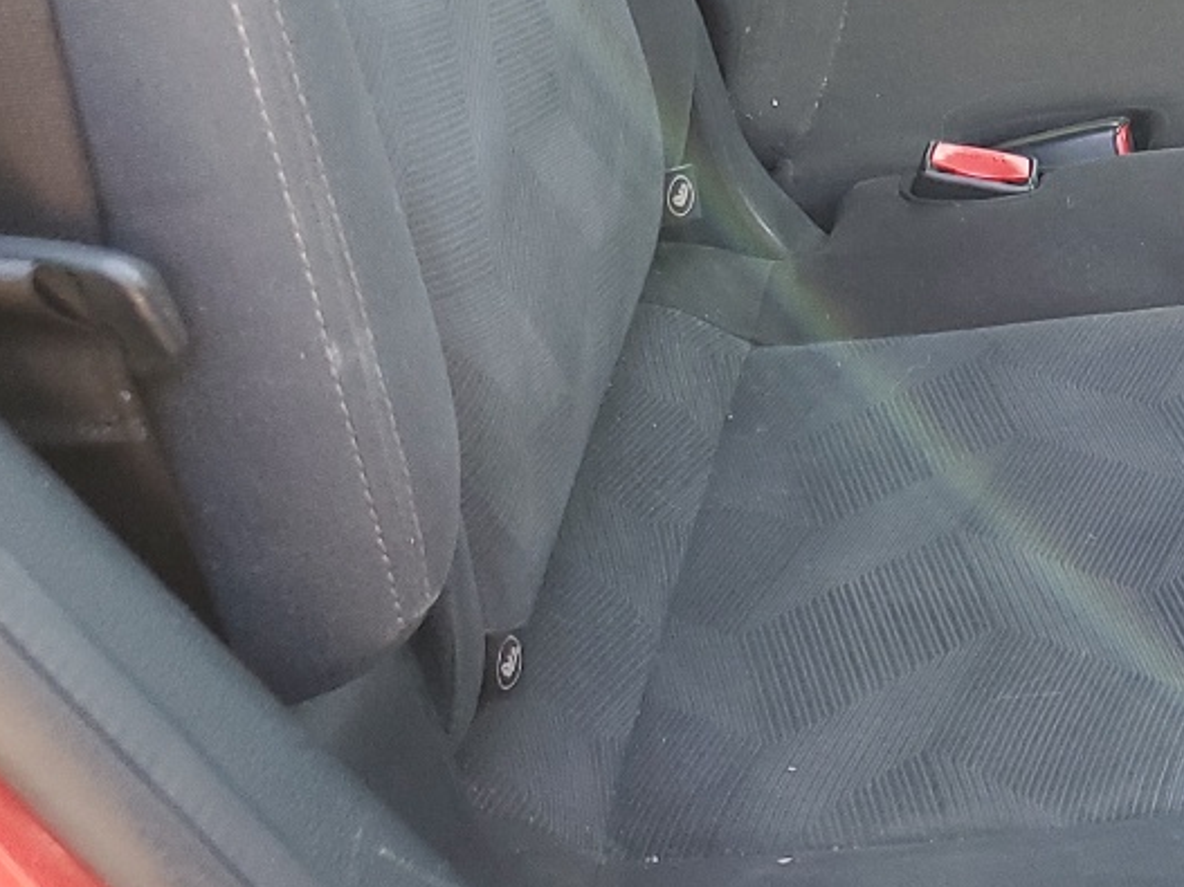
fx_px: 2701
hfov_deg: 21.9
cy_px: -79
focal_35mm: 79
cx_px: 1604
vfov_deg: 18.0
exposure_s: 1/60.2
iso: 70
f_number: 1.5
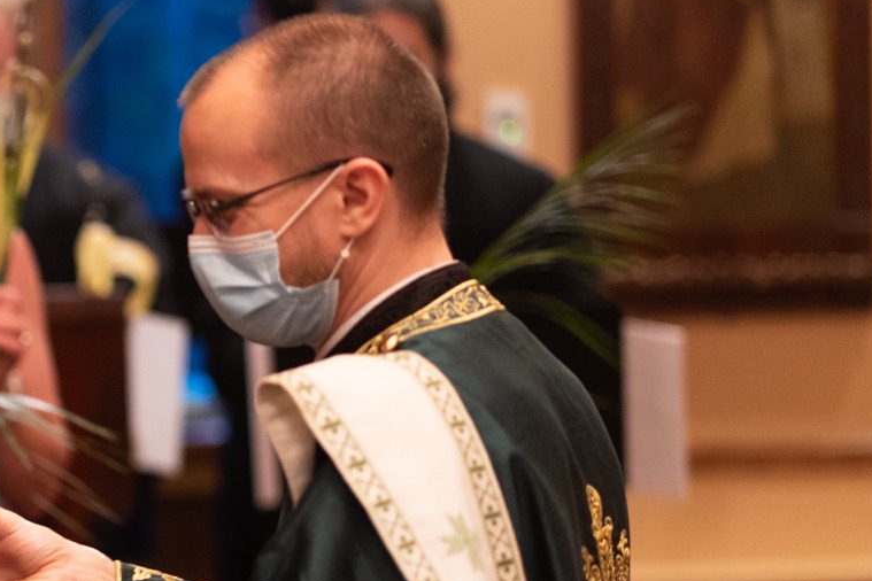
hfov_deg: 9.5
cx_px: -90
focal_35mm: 215
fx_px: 5207
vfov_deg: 6.4
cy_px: 375
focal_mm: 85
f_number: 1.8
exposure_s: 1/100
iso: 1250
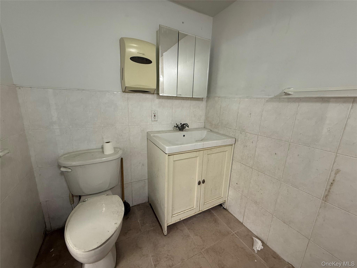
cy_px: 134
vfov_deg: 85.7
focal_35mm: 14
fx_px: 144
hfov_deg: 102.1
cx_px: 178
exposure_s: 1/60
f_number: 2.2
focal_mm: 2.22
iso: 200
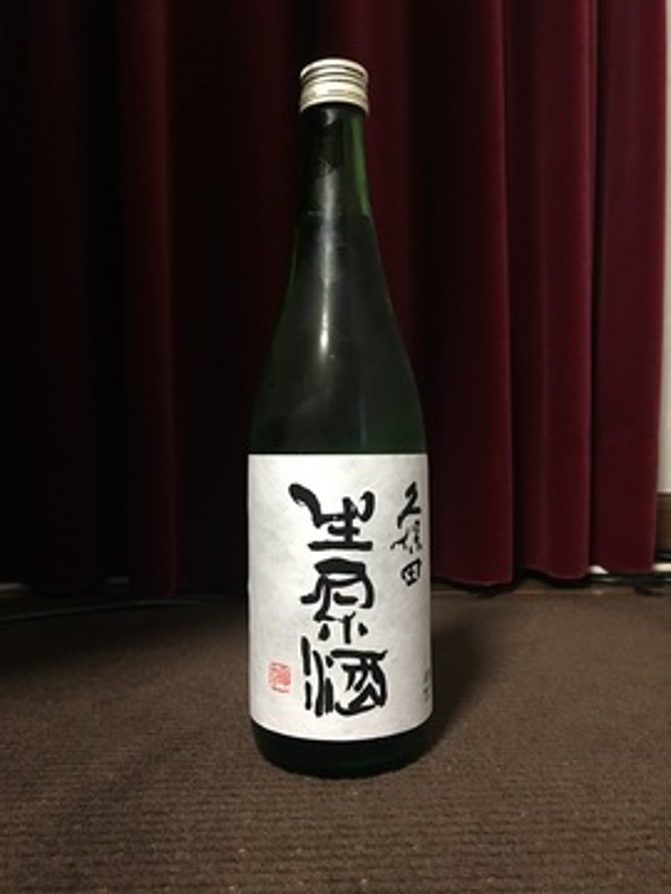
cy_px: 447
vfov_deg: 61.7
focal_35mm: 29
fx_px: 750
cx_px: 336
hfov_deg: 48.2
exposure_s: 1/15
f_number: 2.2
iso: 250
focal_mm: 4.15
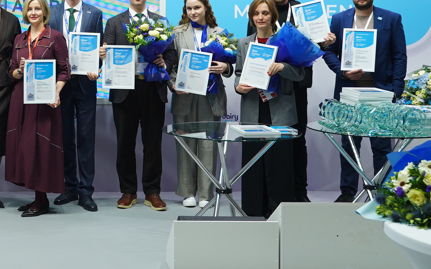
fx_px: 940
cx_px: -3
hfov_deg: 24.6
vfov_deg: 16.1
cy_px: 26
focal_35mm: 80
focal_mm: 35
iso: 400
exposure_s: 1/100
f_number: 4
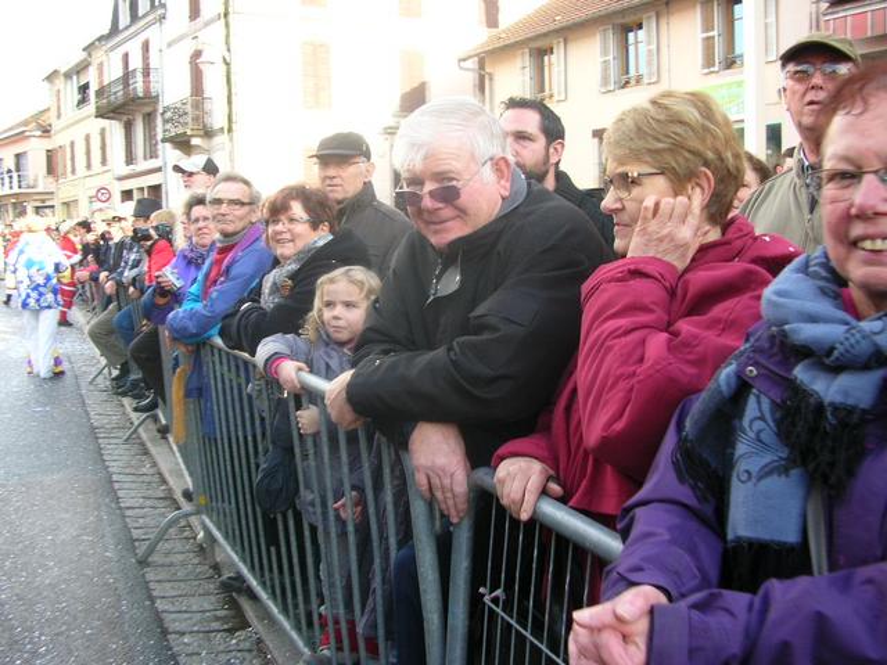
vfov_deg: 40.7
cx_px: 444
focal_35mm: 35
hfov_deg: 52.6
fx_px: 897
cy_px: 332
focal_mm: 5.8
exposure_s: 1/98.5
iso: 50
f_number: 2.8
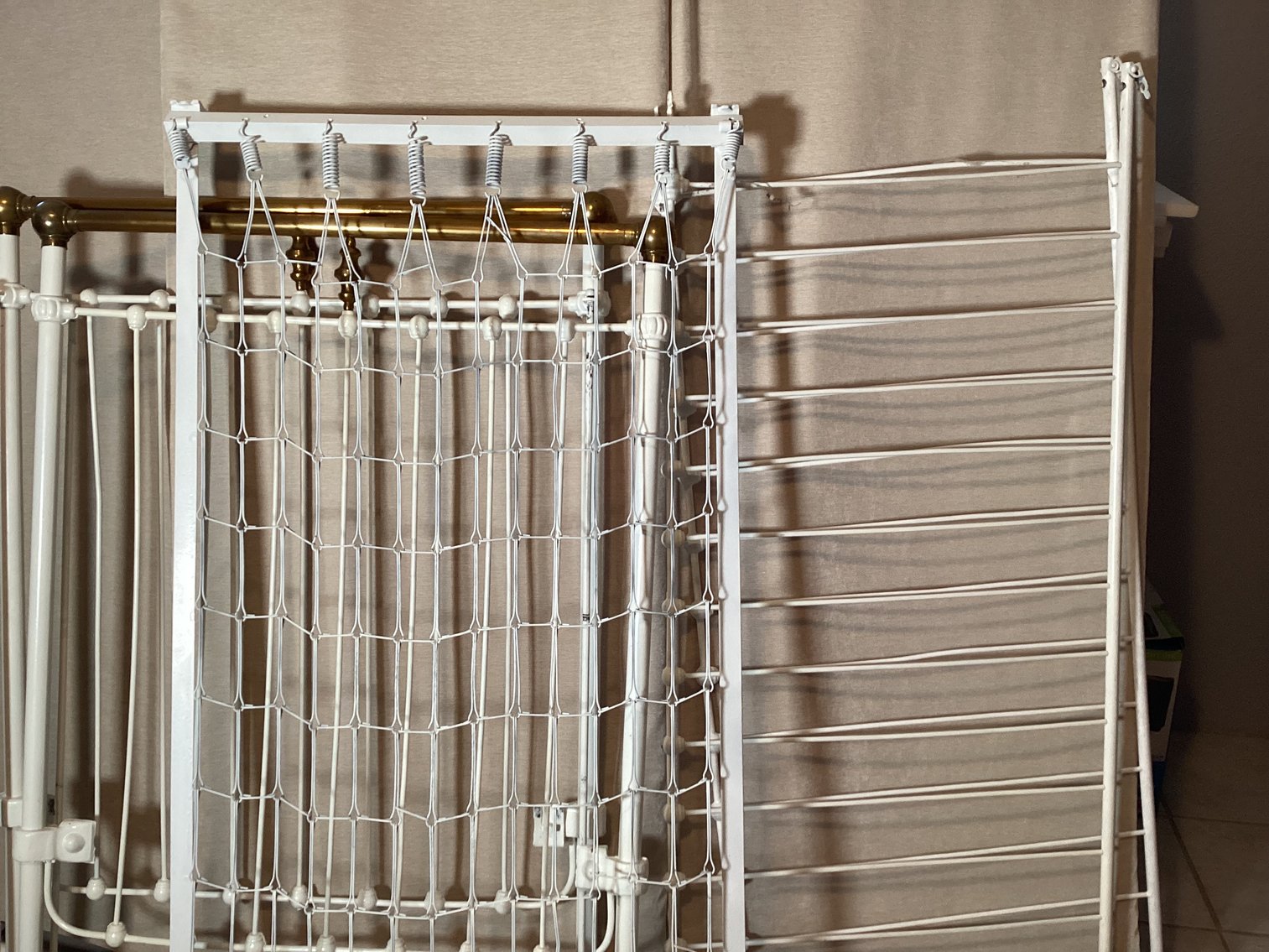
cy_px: 476
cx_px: 634
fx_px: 1137
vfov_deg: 45.4
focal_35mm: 31
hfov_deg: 58.3
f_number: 2.4
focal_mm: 3.3
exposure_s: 1/60
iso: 125
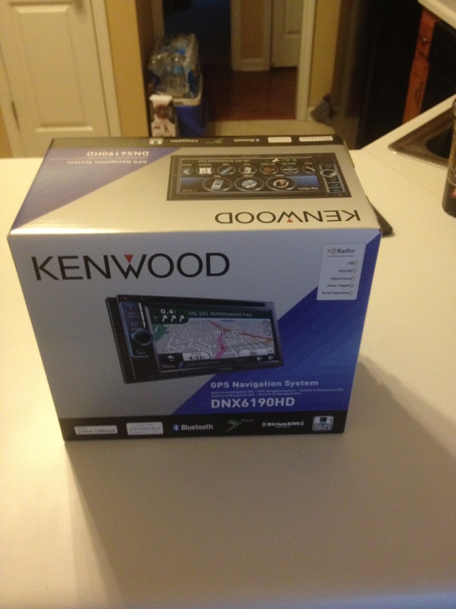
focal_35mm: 35
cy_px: 304
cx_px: 228
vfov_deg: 52.6
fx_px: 615
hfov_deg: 40.7
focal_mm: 4.3
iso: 400
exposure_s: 1/20
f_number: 2.4
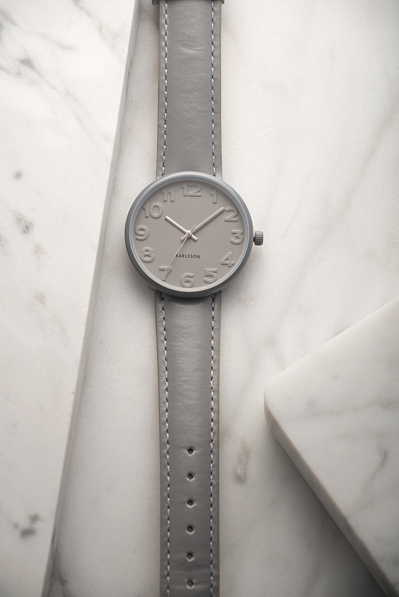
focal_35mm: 160
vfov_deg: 12.8
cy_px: 298
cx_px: 200
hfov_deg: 8.6
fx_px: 2657
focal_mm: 160
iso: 50
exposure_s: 1/125
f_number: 13
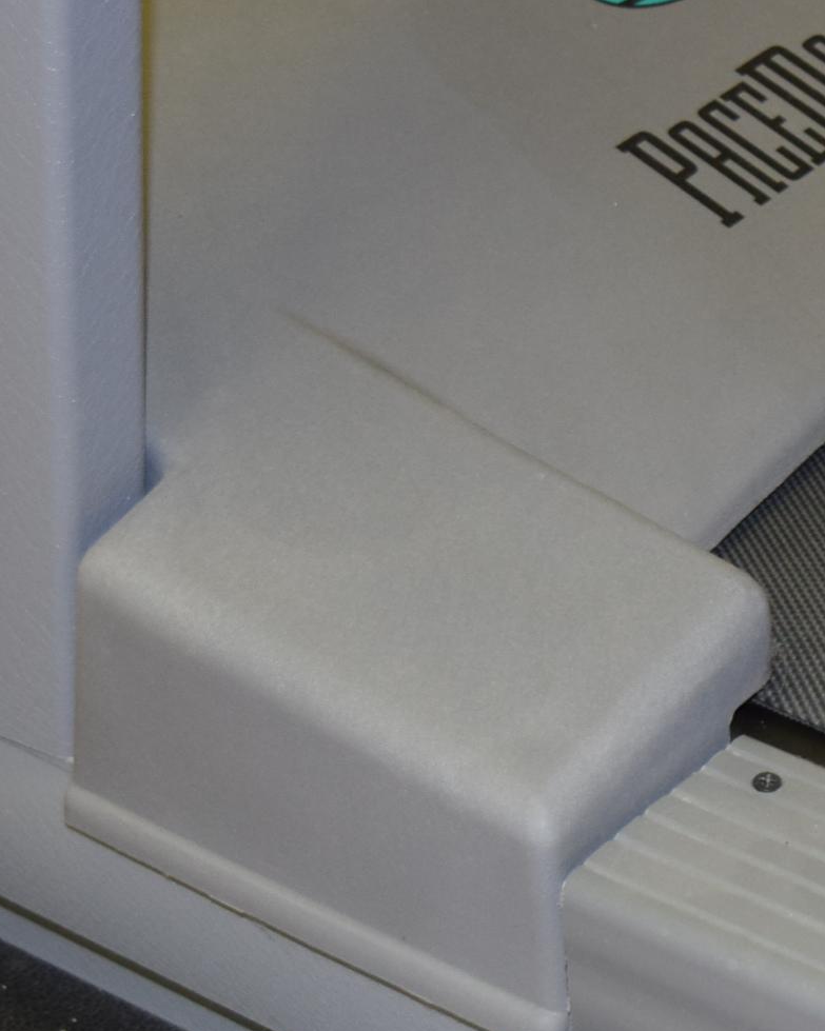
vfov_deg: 14.4
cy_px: 412
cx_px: 1172
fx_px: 4073
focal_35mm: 133
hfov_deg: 11.2
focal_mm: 31
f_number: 5
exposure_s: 1/100
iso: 800
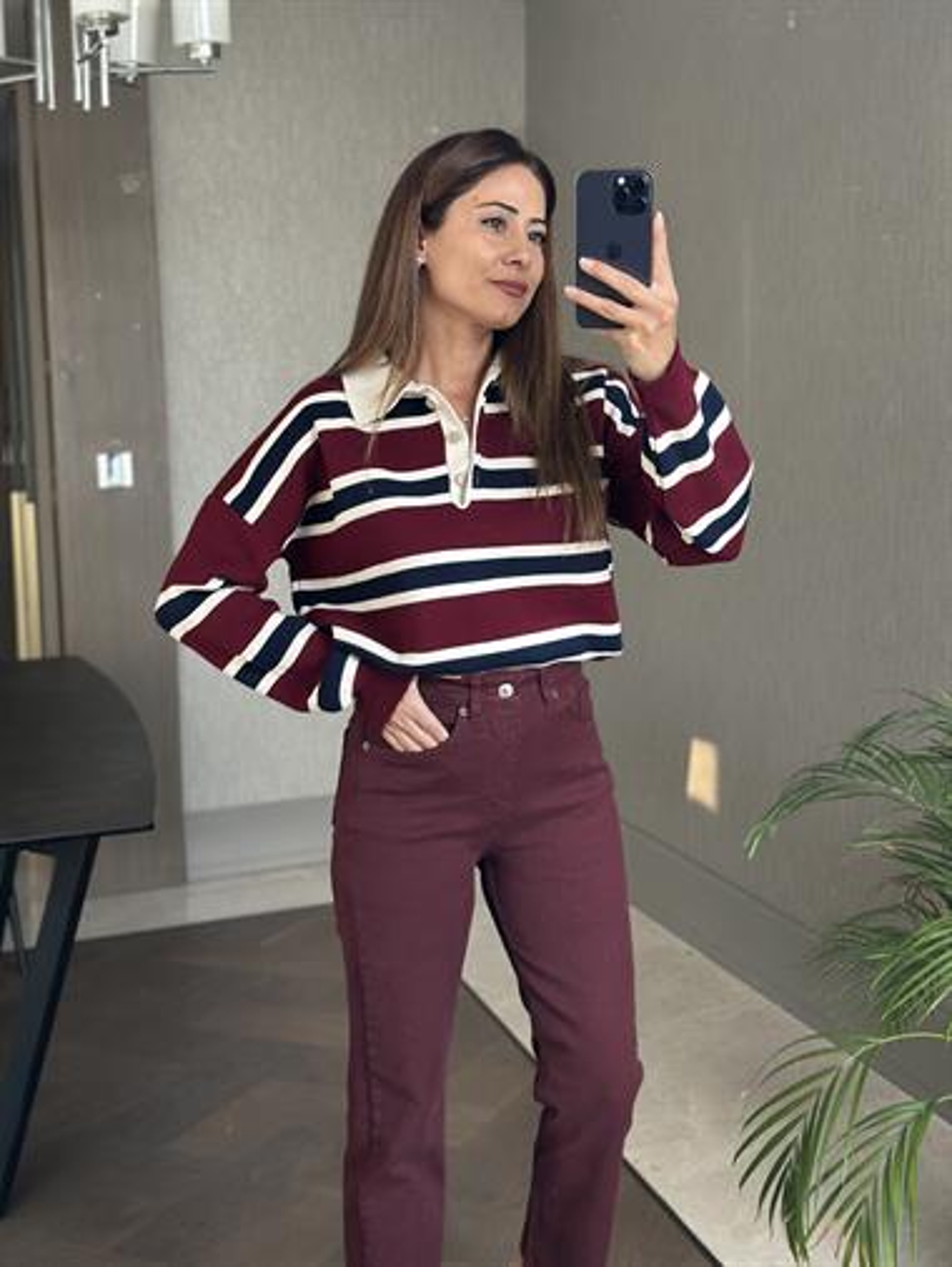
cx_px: 476
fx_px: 1759
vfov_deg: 39.6
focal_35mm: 48
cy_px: 634
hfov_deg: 30.3
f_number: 1.78
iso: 160
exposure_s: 1/60
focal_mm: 6.86
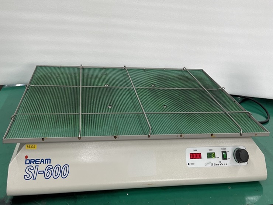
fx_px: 205
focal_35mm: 26
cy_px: 102
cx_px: 136
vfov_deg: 53.1
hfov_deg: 67.3
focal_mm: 5.1
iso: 64
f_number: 1.6
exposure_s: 1/120
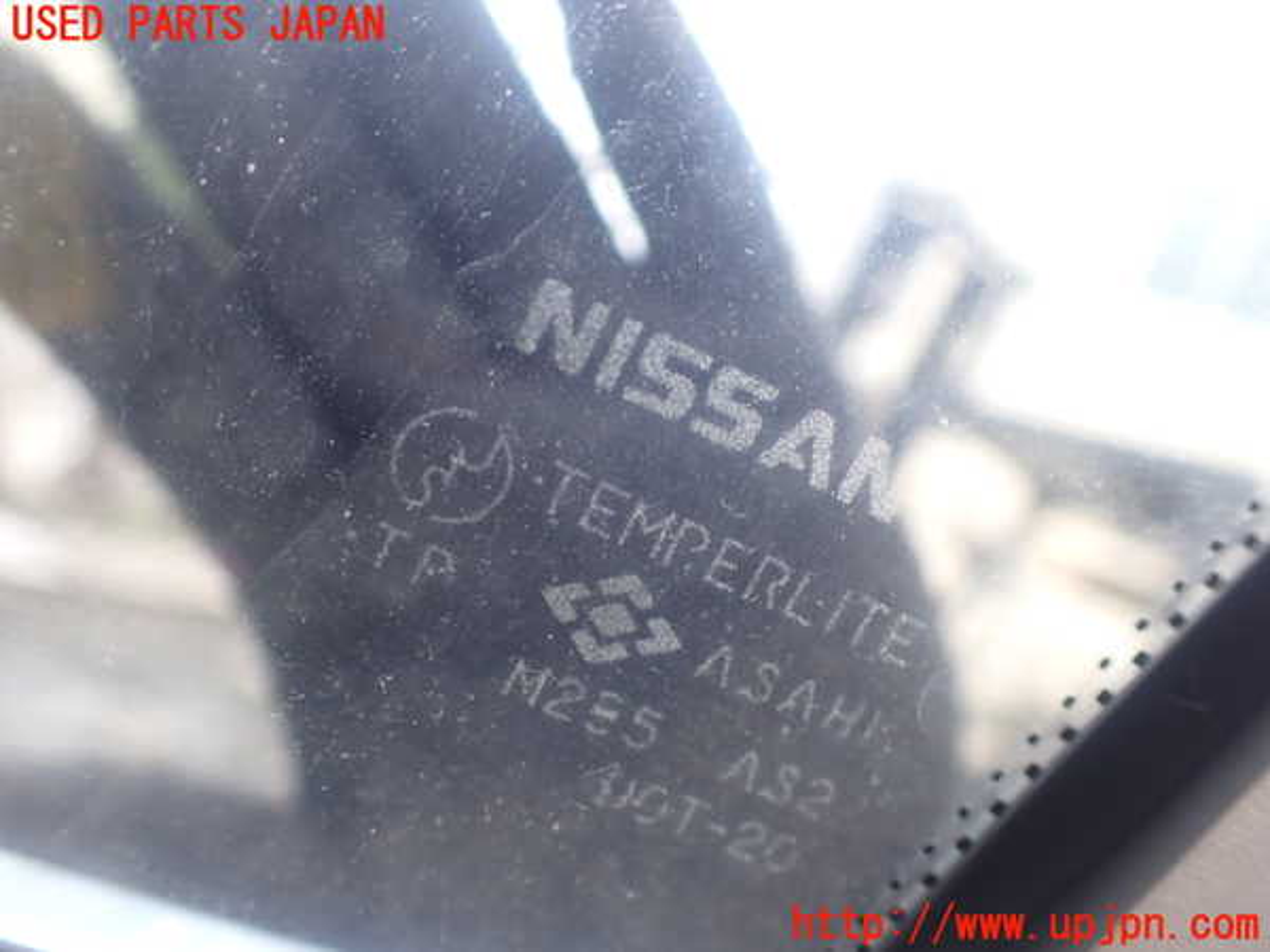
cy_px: 476
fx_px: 1101
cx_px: 635
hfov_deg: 60.0
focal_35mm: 30
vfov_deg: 46.8
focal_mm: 5.4
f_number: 2.3
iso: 100
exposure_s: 1/160
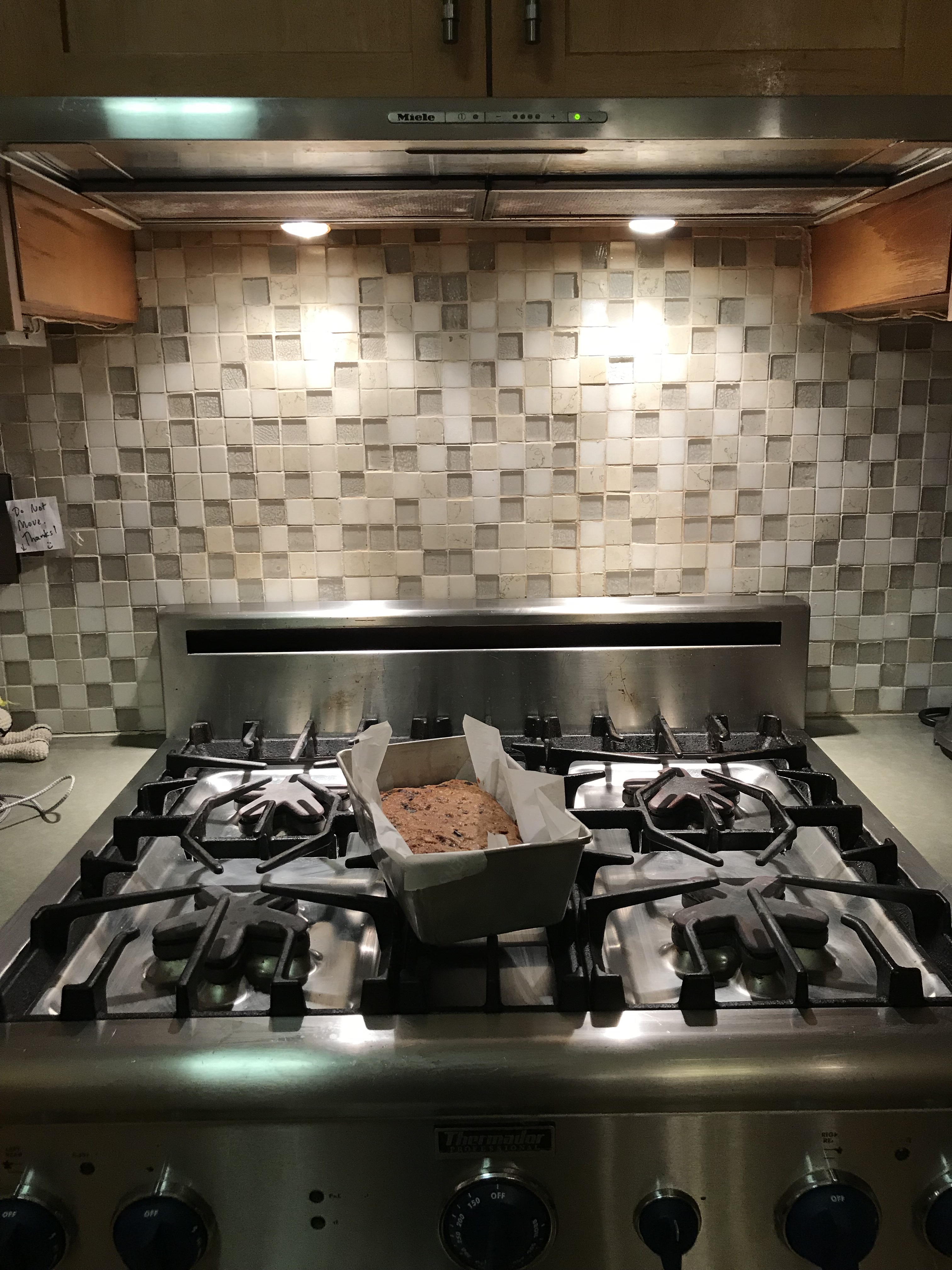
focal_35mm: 28
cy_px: 635
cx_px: 476
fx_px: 1027
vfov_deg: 63.4
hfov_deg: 49.7
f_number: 1.8
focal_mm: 3.99
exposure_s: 1/30
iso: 32
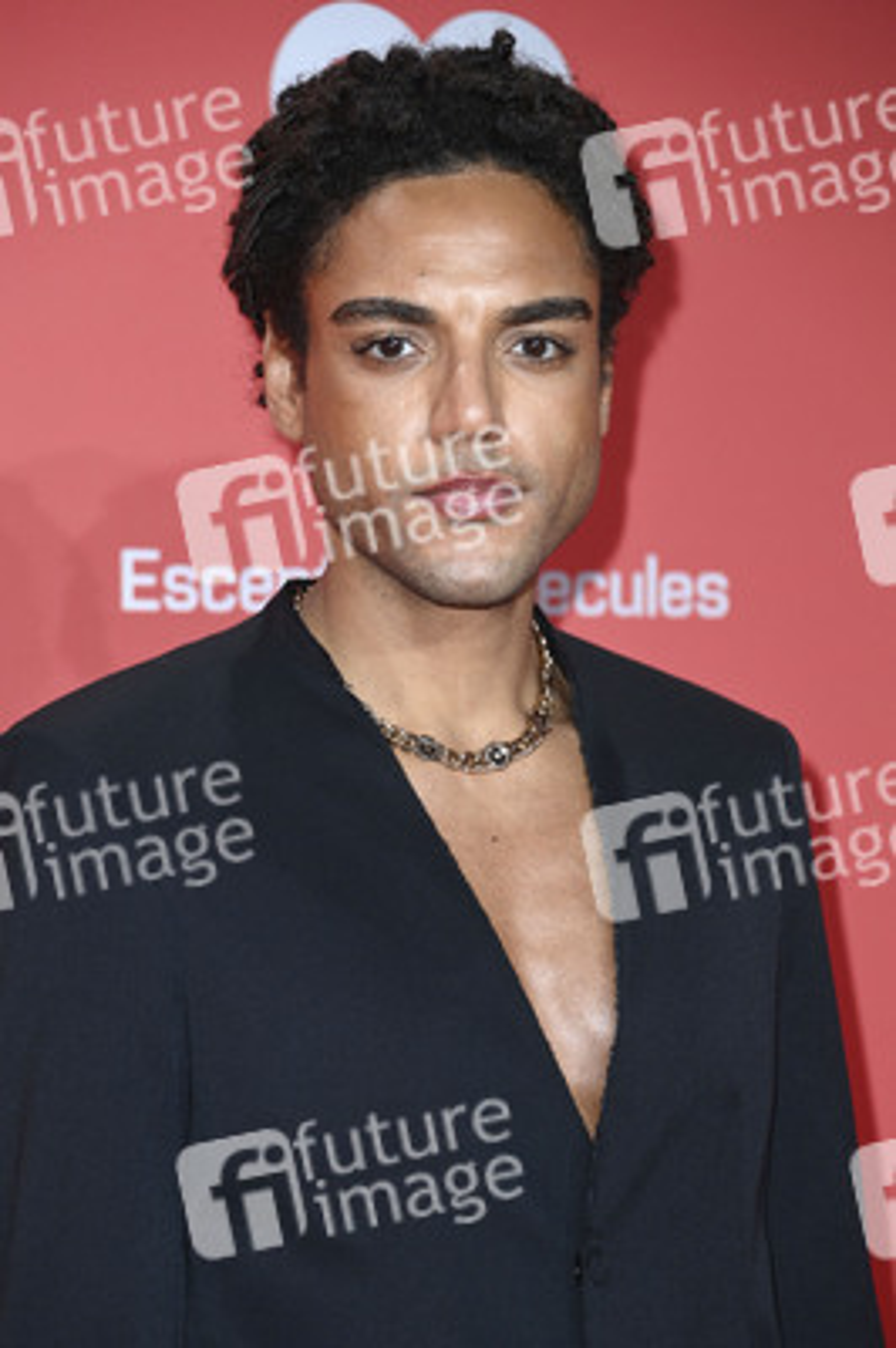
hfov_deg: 8.1
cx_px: 448
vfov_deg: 12.1
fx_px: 6357
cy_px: 674
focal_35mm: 170
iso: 1000
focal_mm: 170
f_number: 5.6
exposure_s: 1/250
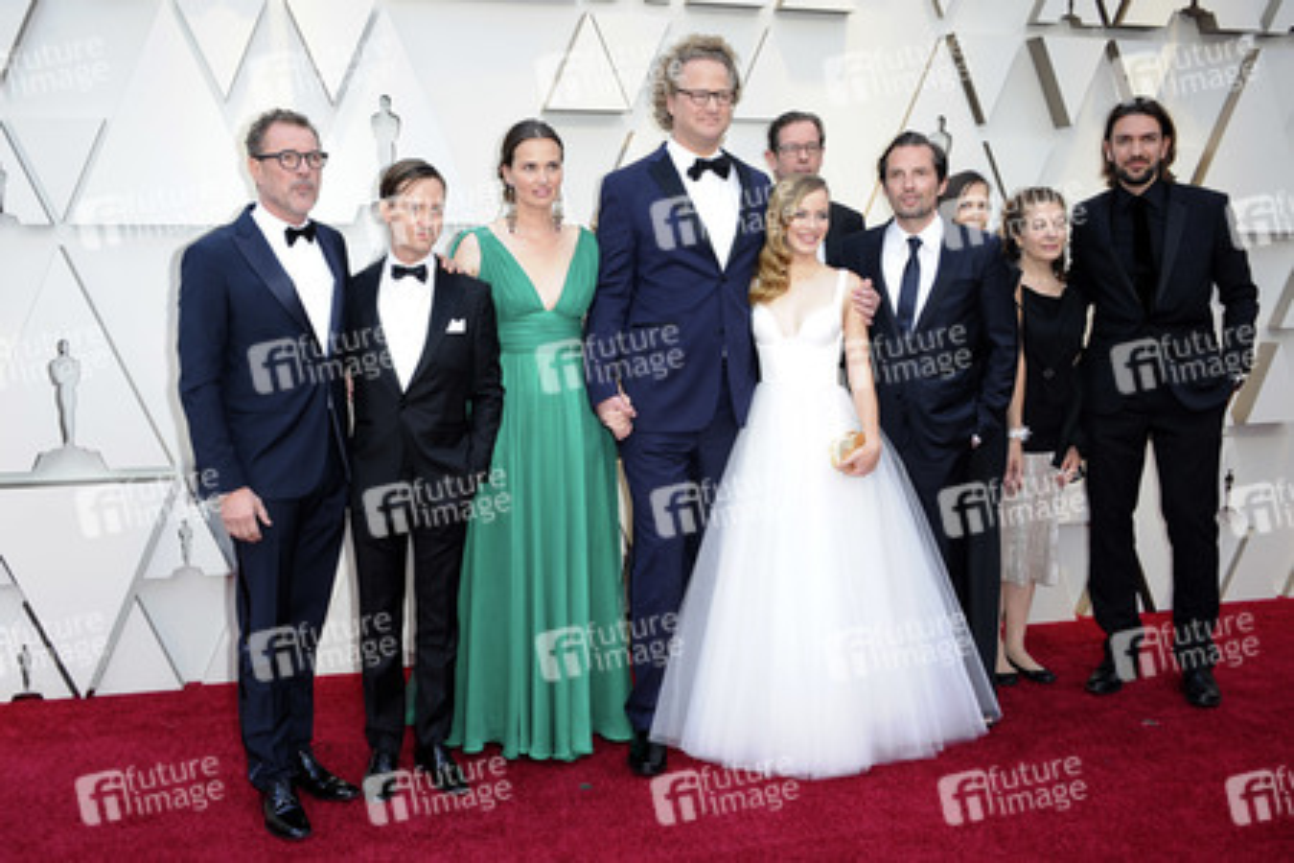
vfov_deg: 41.1
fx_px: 1150
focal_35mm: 32
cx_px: 647
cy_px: 432
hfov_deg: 58.7
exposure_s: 1/250
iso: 800
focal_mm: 32
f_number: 6.3
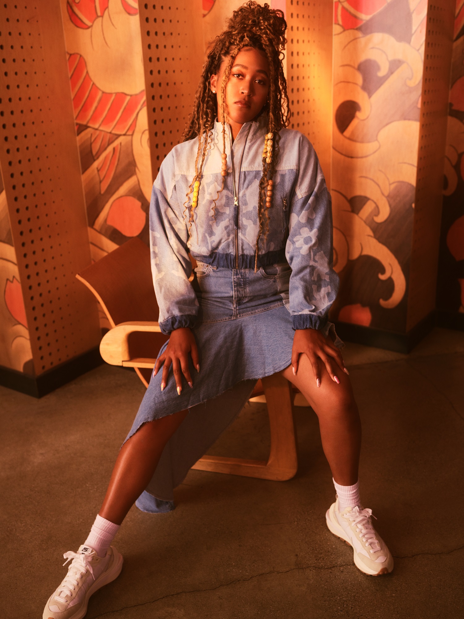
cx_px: 232
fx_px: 643
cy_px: 310
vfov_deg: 51.4
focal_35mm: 36
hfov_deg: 39.7
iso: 1000
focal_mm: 45
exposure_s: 1/160
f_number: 4
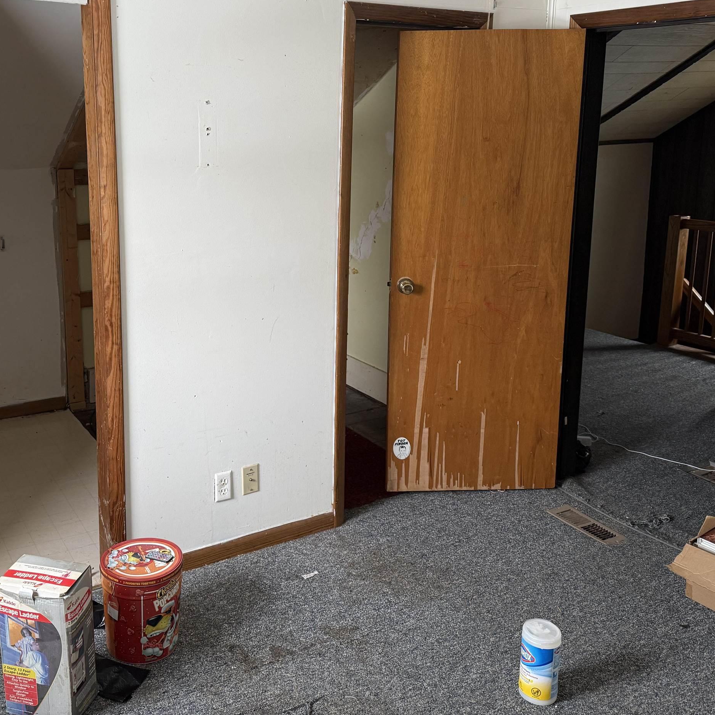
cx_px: 256
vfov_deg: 46.9
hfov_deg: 46.7
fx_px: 818
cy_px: 274
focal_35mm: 35
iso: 200
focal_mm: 6.76
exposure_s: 1/121
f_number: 1.78
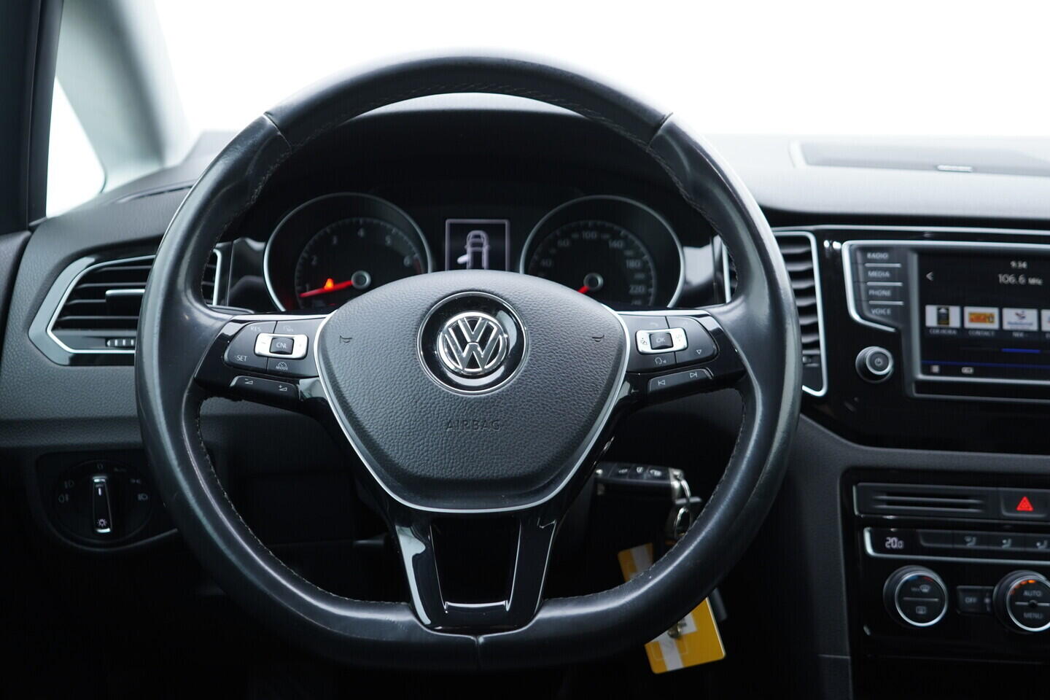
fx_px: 1050
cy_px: 350
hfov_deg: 53.1
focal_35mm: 36
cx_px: 525
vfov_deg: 36.9
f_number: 2.8
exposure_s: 1/40
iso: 250
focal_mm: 24
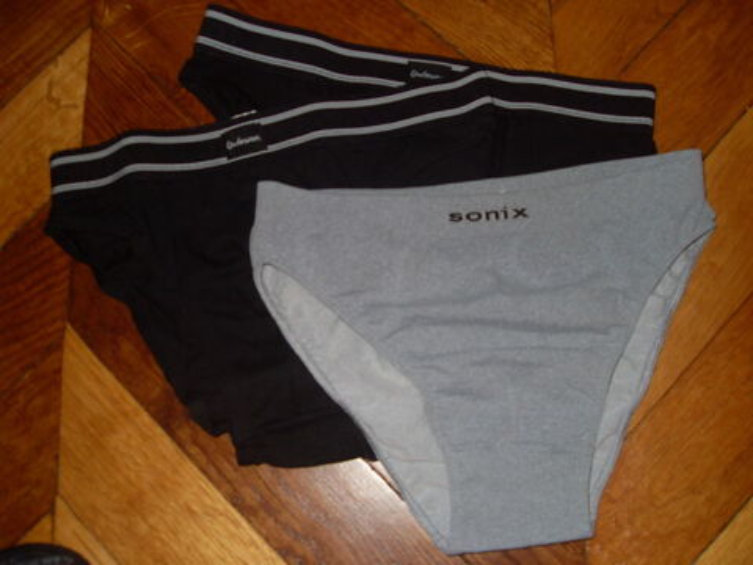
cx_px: 376
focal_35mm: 35
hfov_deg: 52.6
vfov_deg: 40.7
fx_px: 761
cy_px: 282
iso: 100
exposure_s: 1/45
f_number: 2.8
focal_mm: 6.3
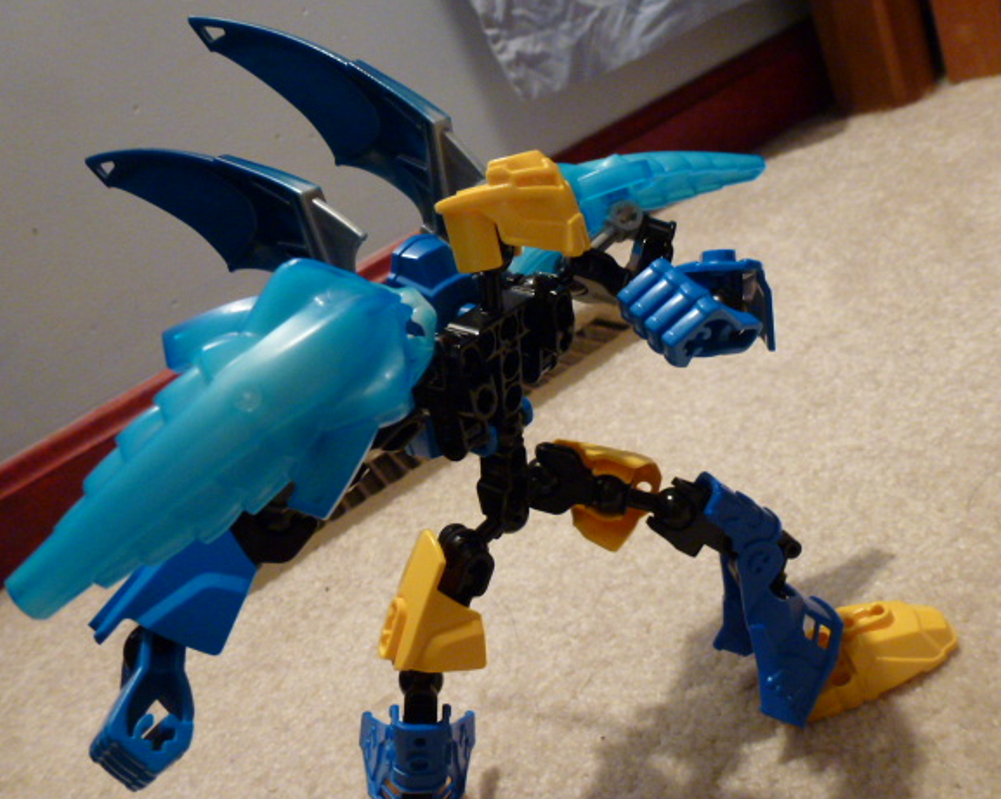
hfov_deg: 66.1
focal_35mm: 26
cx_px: 500
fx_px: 770
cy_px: 399
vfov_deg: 54.9
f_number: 3.3
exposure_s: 1/8
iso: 400
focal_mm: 4.3
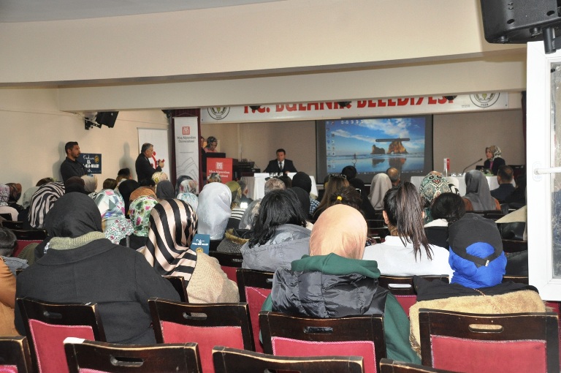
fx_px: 747
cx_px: 280
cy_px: 186
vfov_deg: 28.0
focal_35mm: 48
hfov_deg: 41.2
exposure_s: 1/60
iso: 800
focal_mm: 32
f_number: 4.2
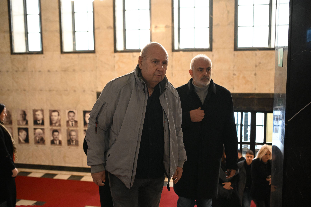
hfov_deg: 50.7
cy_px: 104
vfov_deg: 35.1
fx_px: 328
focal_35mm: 38
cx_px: 156
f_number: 3.5
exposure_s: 1/160
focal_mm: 38
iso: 6400
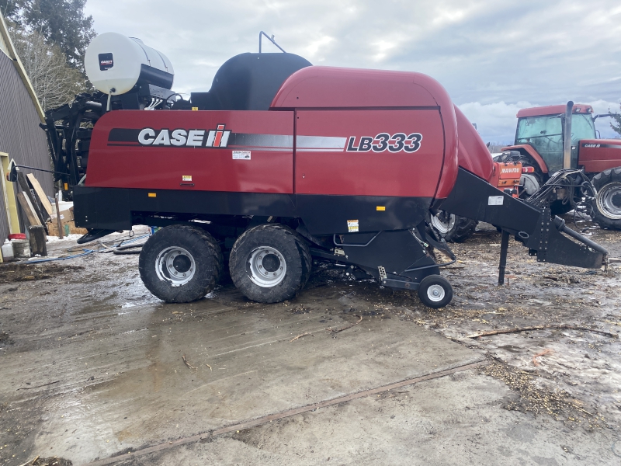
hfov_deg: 67.3
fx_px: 466
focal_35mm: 26
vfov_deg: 53.1
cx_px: 310
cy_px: 233
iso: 32
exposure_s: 1/690
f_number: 1.8
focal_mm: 4.25
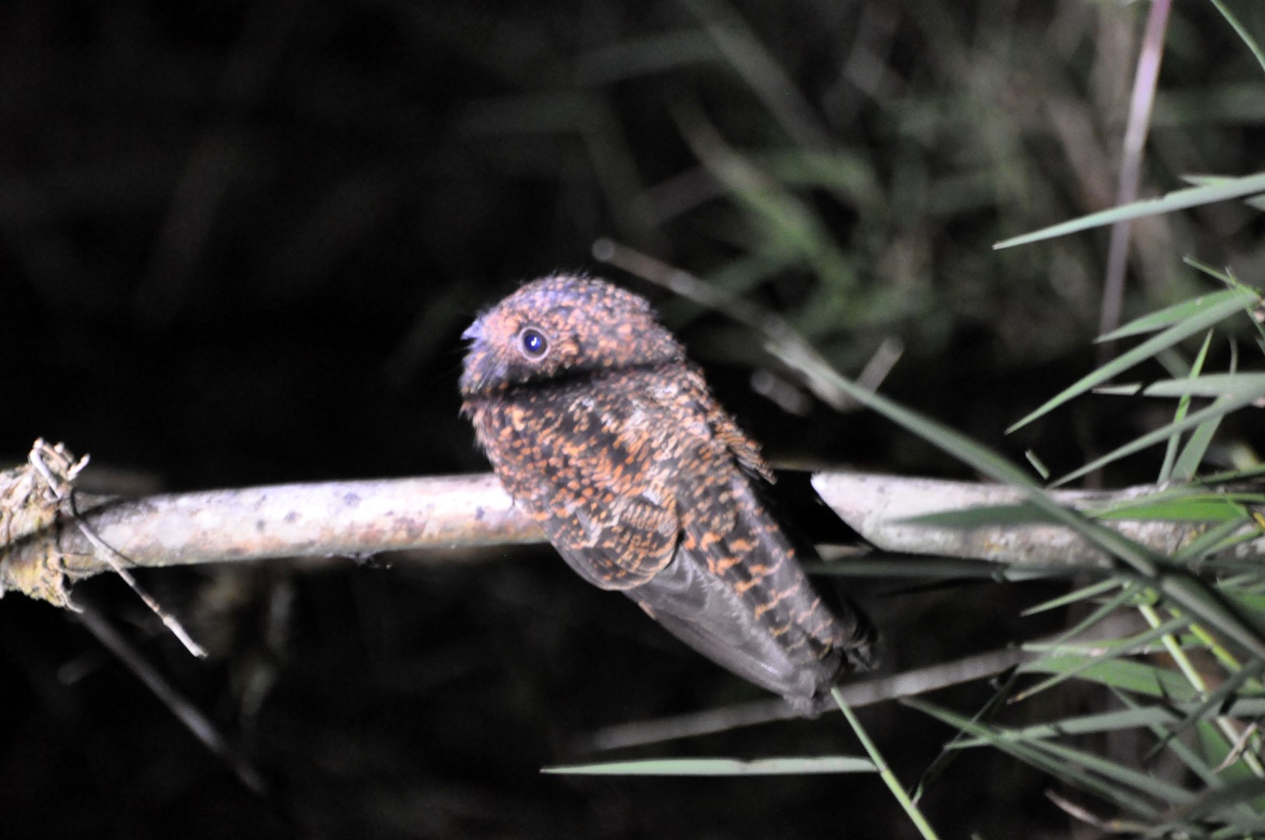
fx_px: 15793
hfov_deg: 4.6
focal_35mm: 450
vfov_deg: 3.0
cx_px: 632
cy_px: 420
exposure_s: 1/1.3
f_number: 5.6
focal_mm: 300
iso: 3200
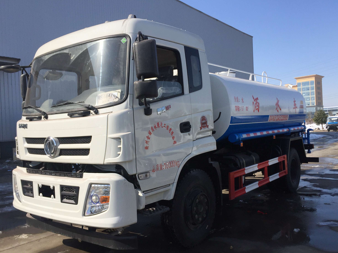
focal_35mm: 32
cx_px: 172
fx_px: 312
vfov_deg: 44.1
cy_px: 137
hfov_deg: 56.8
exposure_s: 1/3300
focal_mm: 4.15
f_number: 2.2
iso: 32
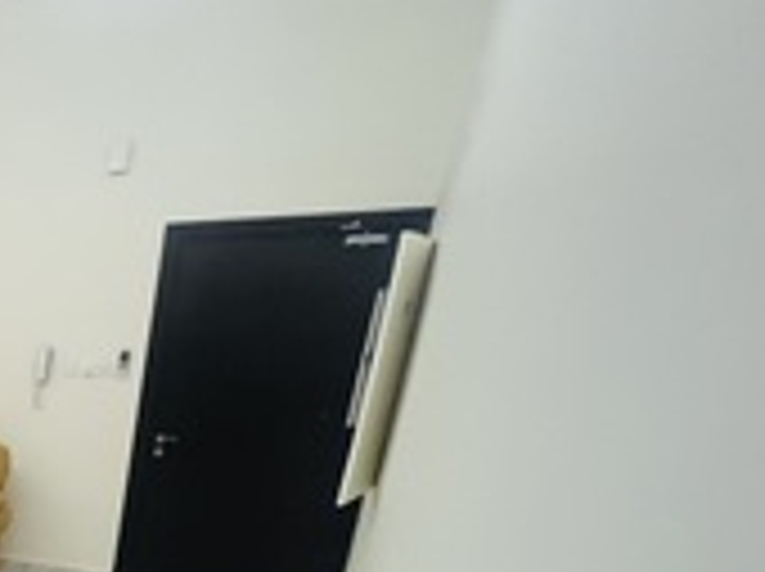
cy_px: 610
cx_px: -245
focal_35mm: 35
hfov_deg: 35.0
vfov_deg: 35.5
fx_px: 772
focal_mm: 1.57
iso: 160
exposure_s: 1/100
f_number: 1.8
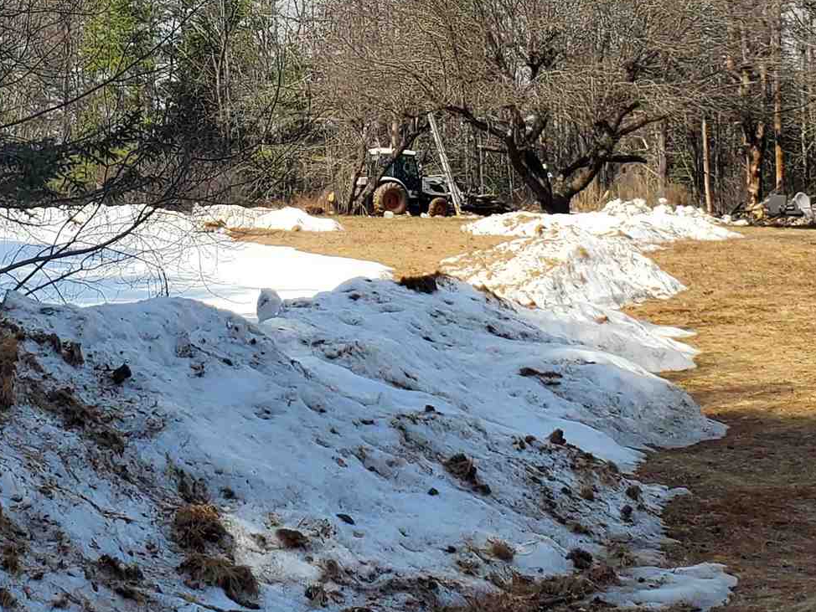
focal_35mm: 82
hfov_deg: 23.8
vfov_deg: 17.7
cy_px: 30
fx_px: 1933
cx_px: 379
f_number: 2.4
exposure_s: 1/1501
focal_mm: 4.3
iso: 50
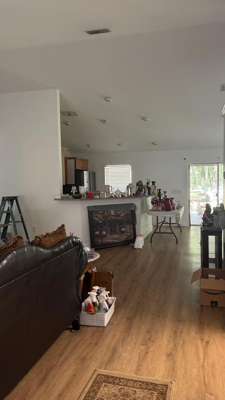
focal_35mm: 27
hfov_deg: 42.8
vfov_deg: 69.8
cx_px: 132
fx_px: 286
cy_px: 195
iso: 320
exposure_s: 1/60
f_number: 1.78
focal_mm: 6.76
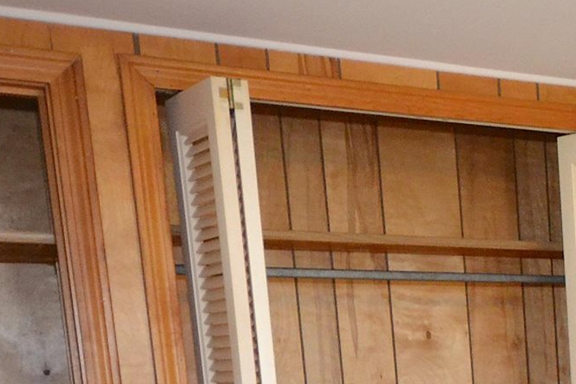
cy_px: 579
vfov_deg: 16.3
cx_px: 839
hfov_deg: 22.3
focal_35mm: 76
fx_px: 1221
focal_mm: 11
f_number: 4.2
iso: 1600
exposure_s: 1/60
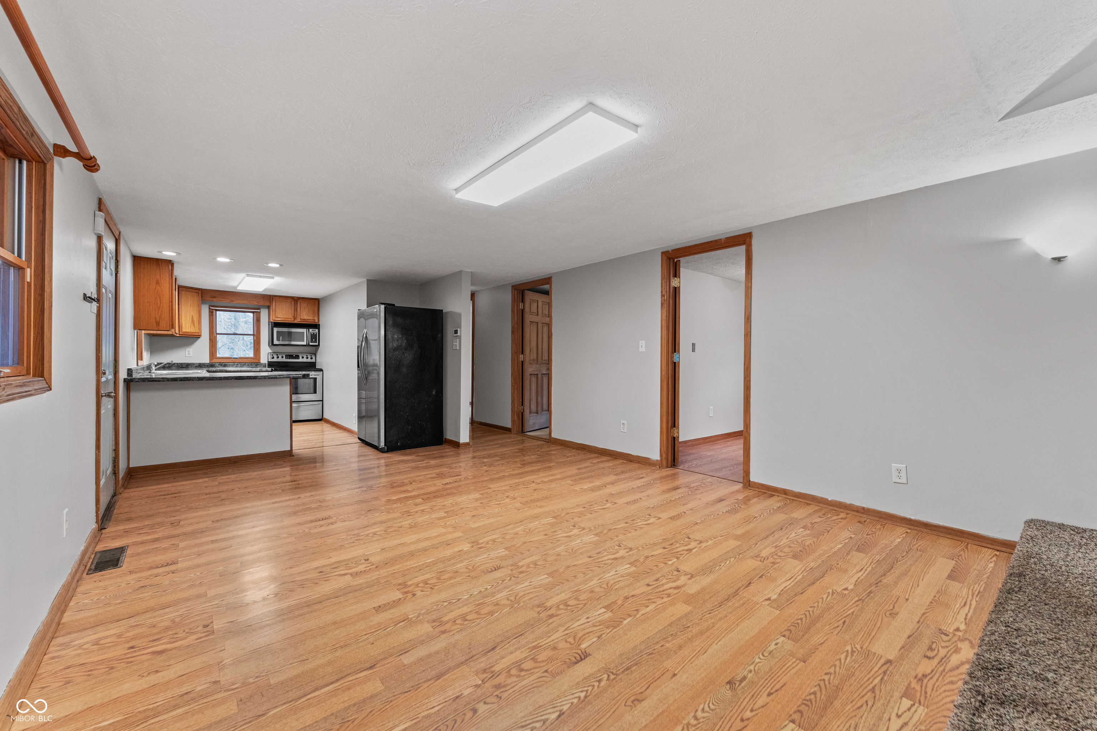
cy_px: 366
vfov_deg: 81.2
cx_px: 548
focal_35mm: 14
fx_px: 427
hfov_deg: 104.3
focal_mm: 14
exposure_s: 1/20
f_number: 6.3
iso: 640
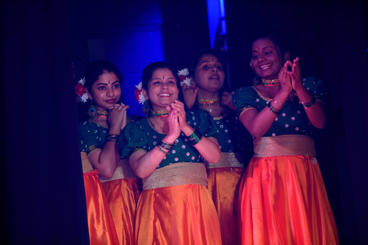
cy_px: 122
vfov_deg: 7.0
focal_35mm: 195
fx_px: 1993
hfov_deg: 10.5
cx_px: 184
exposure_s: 1/125
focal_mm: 195
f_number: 2.8
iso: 2500
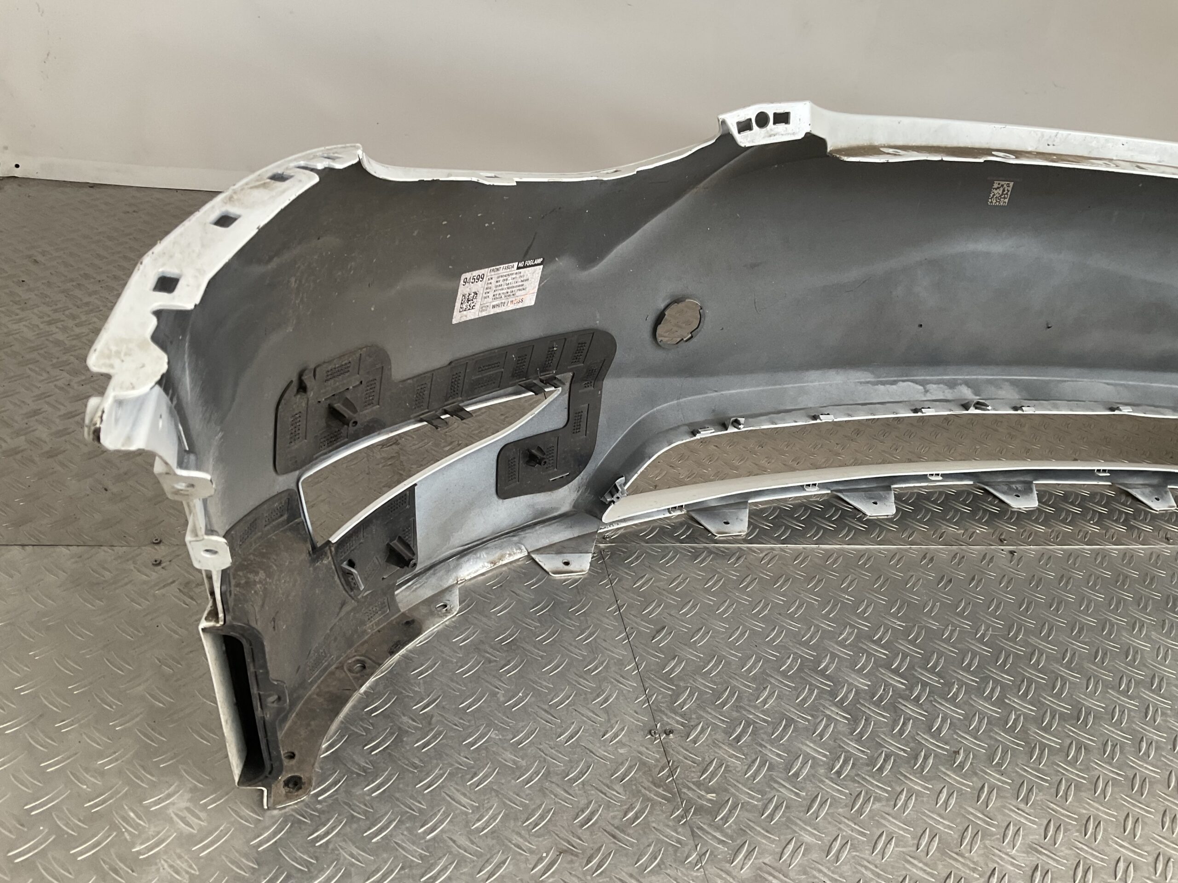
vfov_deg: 48.2
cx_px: 589
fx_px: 987
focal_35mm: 29
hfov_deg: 61.7
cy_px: 442
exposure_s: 1/50
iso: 50
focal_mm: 3
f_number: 1.8
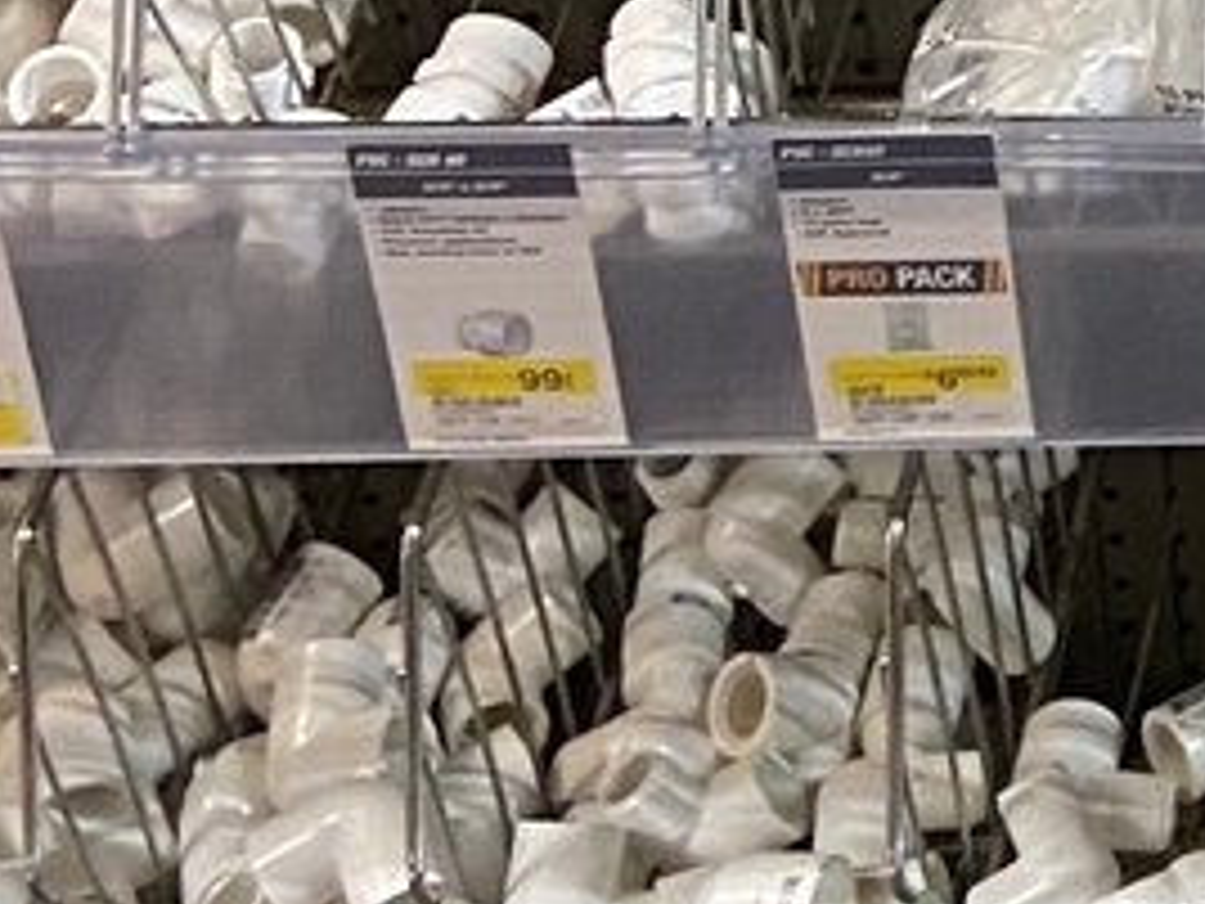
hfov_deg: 11.9
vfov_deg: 9.5
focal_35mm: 147
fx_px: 5117
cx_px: 2426
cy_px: -884
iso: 500
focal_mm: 4.25
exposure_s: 1/40
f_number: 1.8
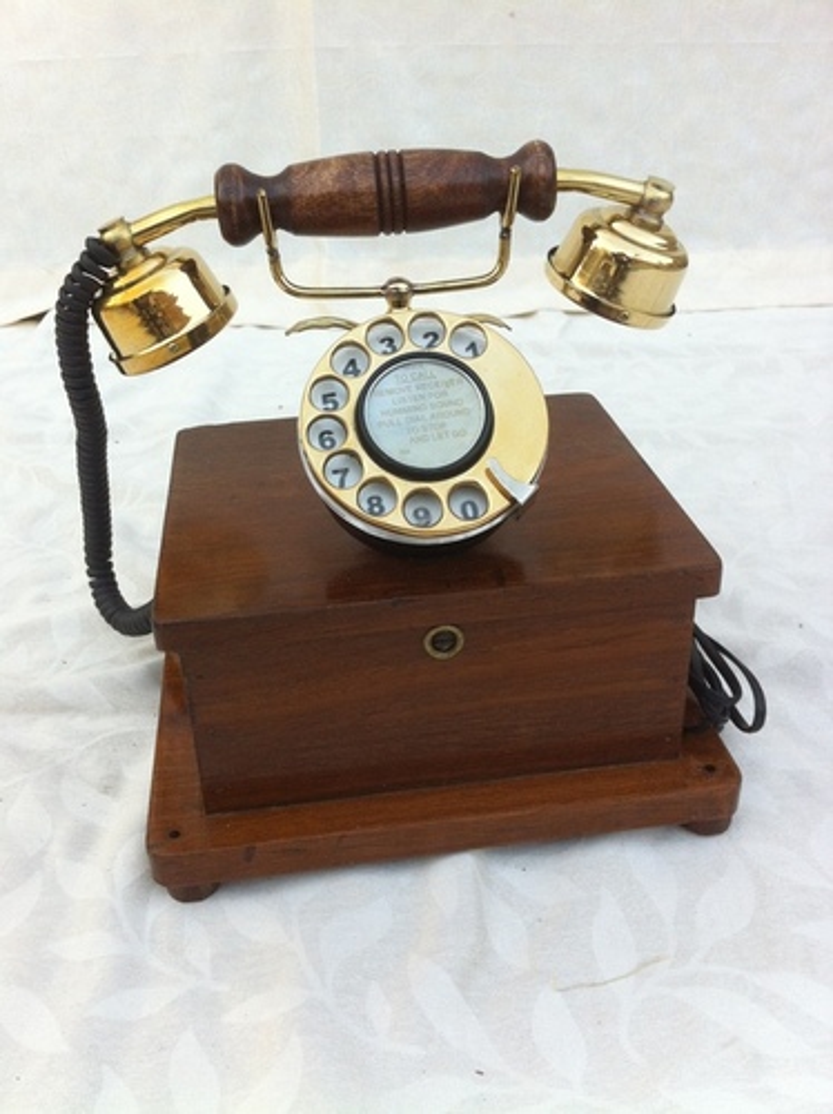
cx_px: 416
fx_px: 1125
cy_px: 557
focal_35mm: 35
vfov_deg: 52.7
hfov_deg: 40.6
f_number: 2.8
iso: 100
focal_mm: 3.85
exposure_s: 1/120
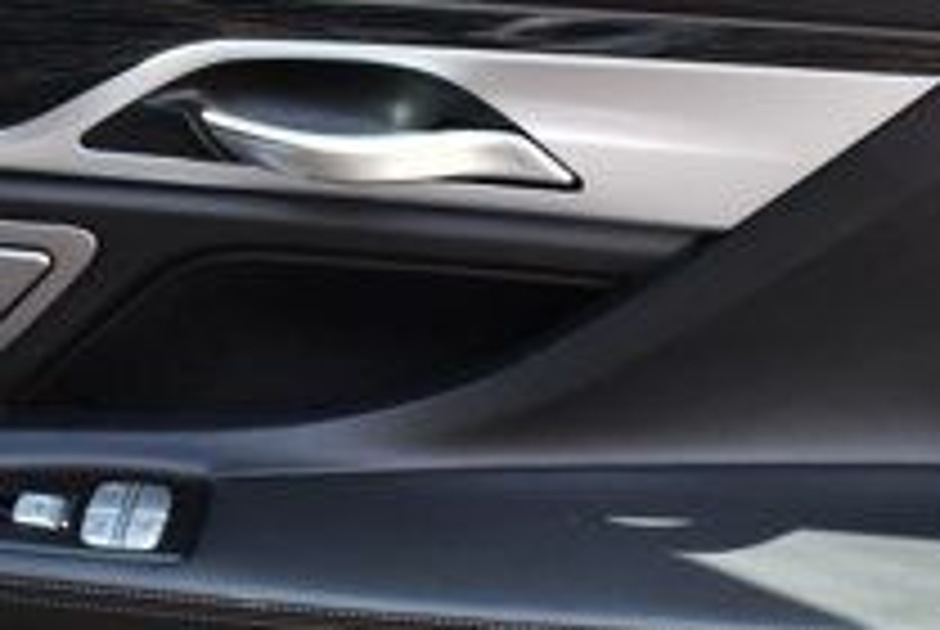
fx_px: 2719
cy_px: 385
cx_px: 432
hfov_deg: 19.6
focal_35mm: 104
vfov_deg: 13.2
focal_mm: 23
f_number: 5.6
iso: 400
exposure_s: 1/250
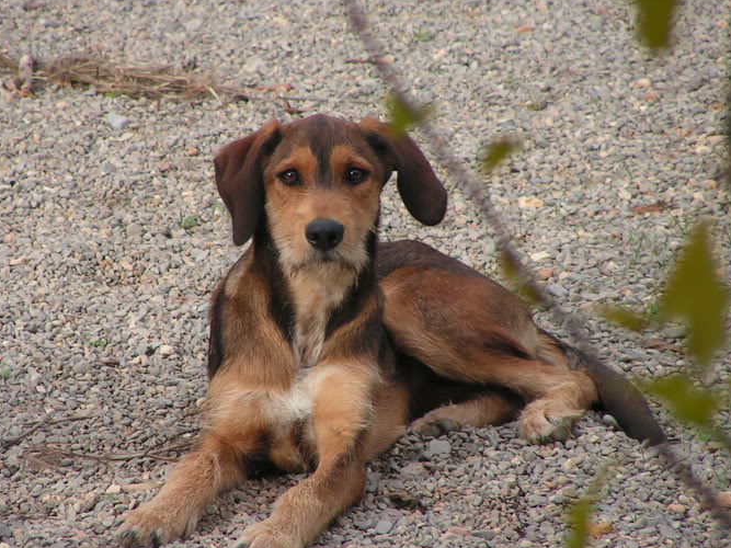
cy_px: 308
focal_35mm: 348
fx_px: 7348
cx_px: 308
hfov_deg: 5.7
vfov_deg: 4.3
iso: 64
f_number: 3.2
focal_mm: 48
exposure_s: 1/320
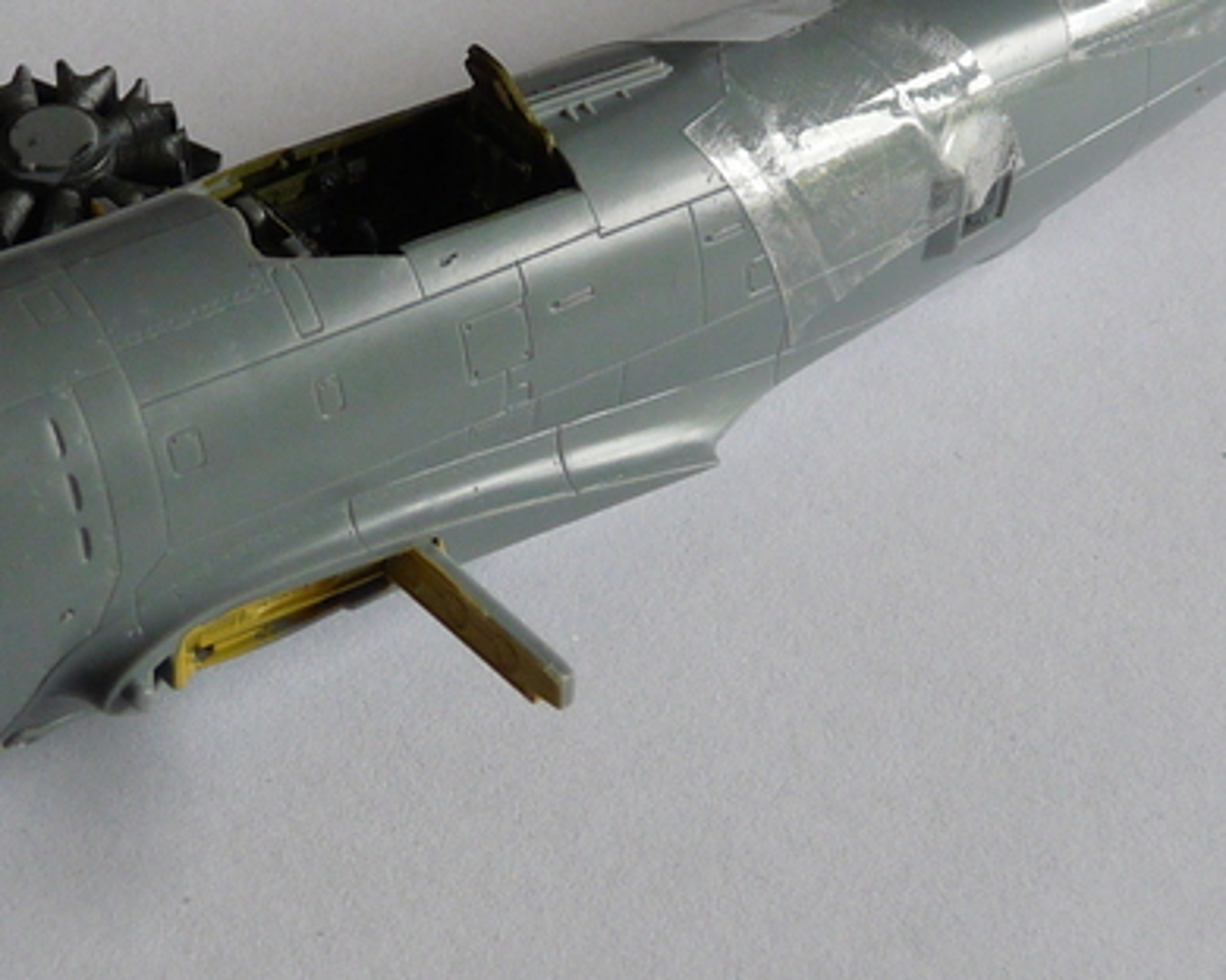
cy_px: 239
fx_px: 2903
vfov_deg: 19.0
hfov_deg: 23.8
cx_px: 544
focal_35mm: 80
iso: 160
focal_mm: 5
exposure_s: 1/30
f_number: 2.8
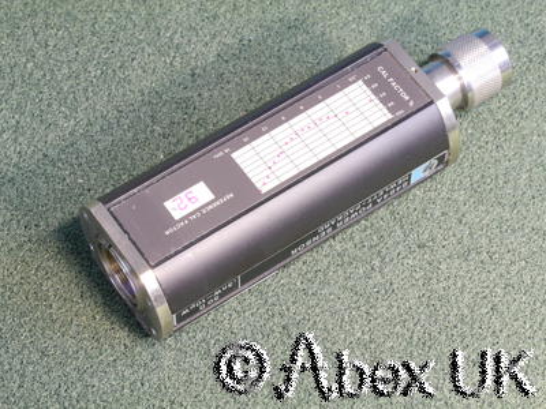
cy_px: 204
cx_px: 273
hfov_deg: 17.9
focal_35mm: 110
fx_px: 1735
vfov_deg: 13.5
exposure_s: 1.3
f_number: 14
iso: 400
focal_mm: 55
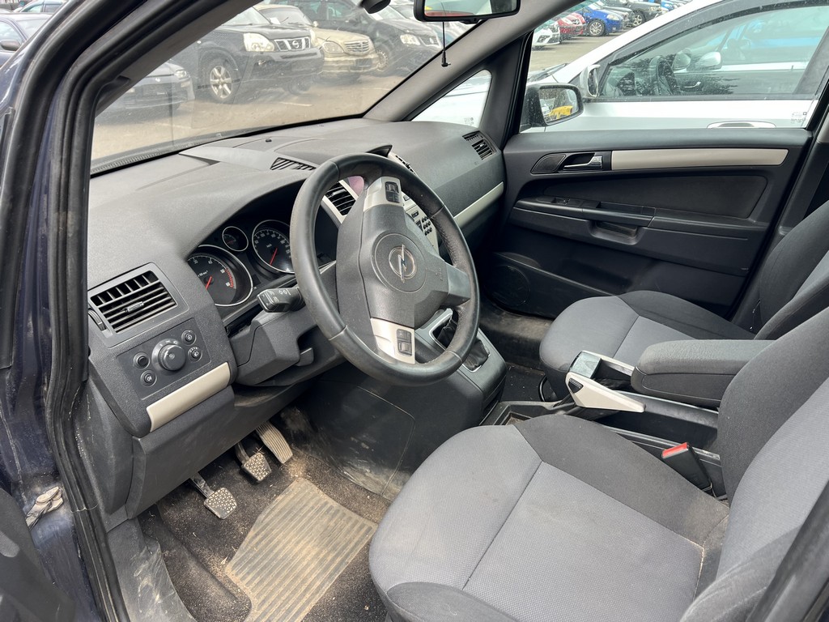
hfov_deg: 67.3
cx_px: 414
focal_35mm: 26
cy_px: 311
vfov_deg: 53.1
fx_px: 623
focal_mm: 5.7
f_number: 1.5
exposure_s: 1/155
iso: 40
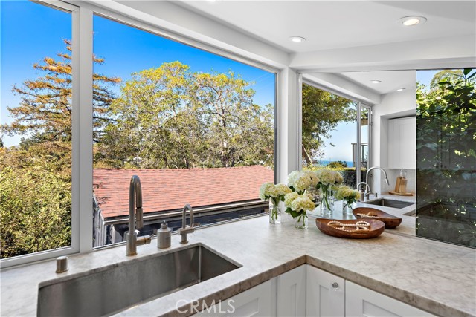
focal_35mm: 18
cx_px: 238
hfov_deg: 90.0
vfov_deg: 67.4
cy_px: 158
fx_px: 238
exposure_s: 1/30
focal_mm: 18
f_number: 7.1
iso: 160
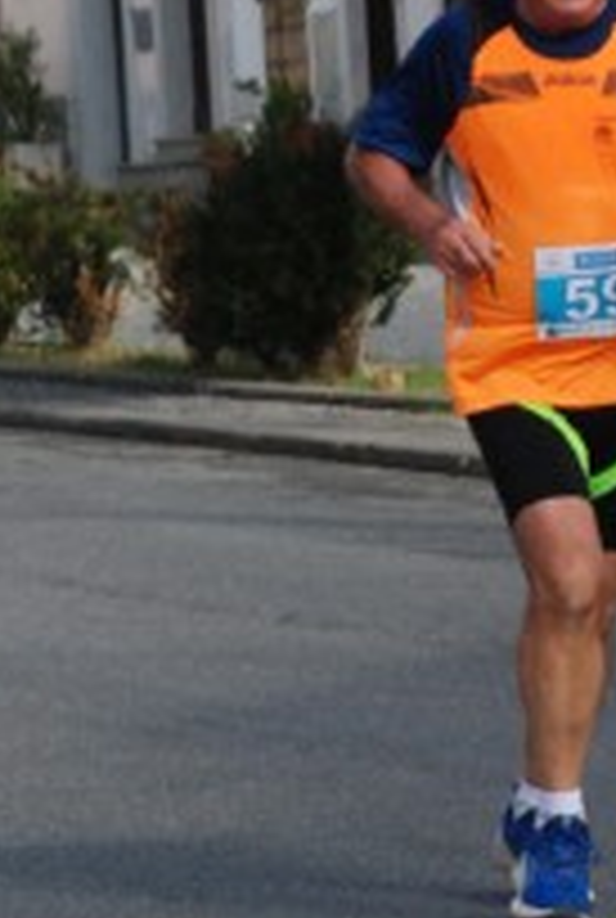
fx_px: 9562
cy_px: 616
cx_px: 668
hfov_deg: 3.7
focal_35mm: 374
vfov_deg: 5.5
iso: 1000
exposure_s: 1/1600
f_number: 5.6
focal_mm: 85
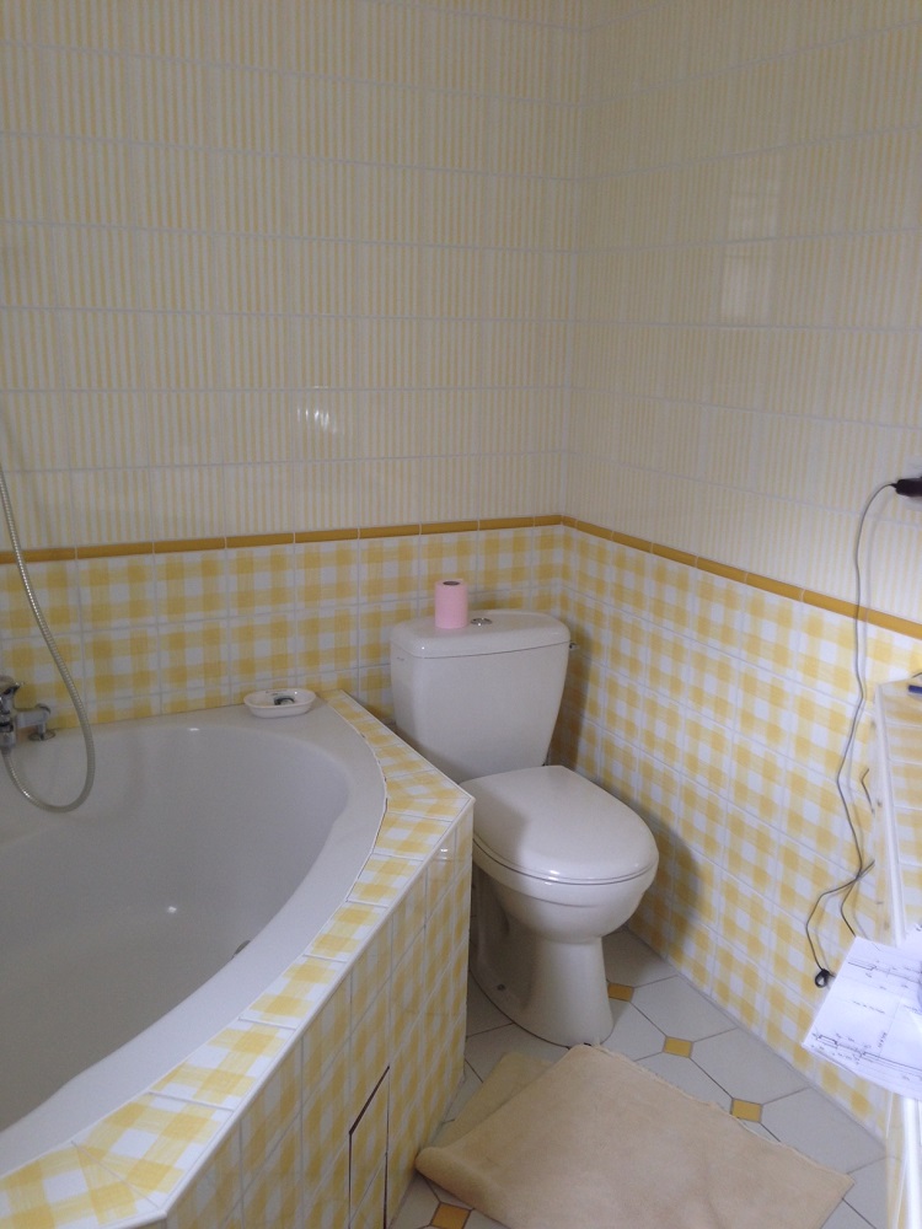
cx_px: 461
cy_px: 614
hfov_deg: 42.9
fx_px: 1172
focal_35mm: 33
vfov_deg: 55.4
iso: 50
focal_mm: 4.12
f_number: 2.4
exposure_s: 1/20
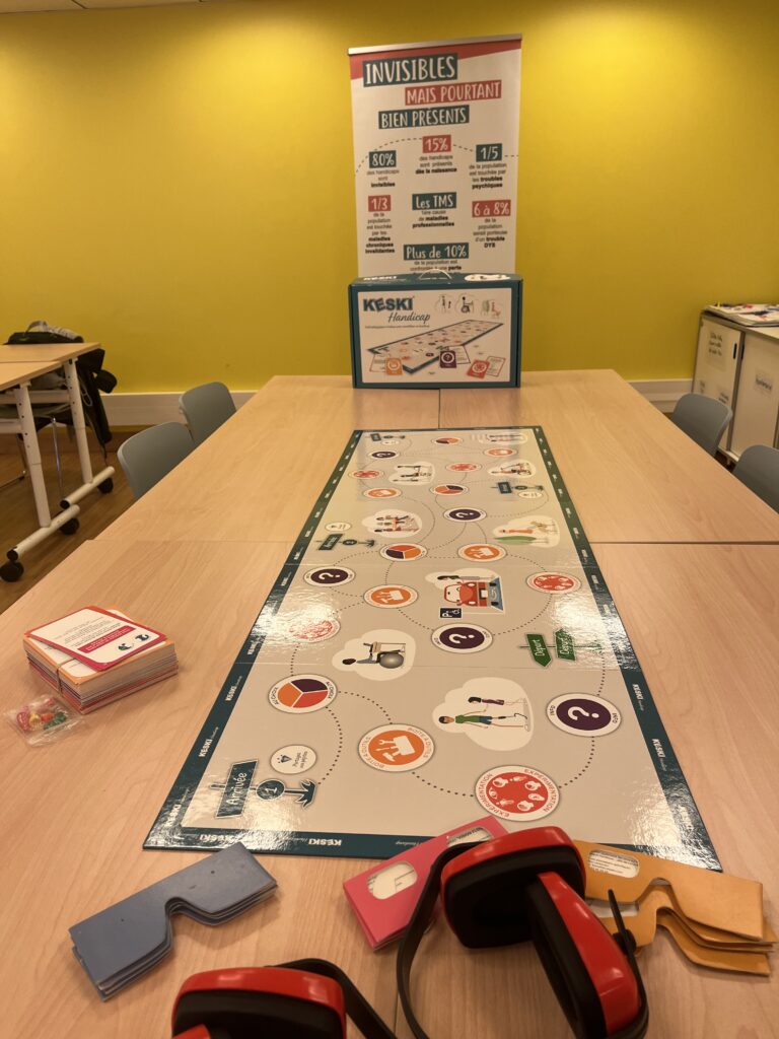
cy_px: 520
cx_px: 390
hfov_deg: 53.1
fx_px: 780
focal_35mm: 26
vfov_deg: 67.3
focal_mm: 5.1
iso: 100
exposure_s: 1/100
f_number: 1.6
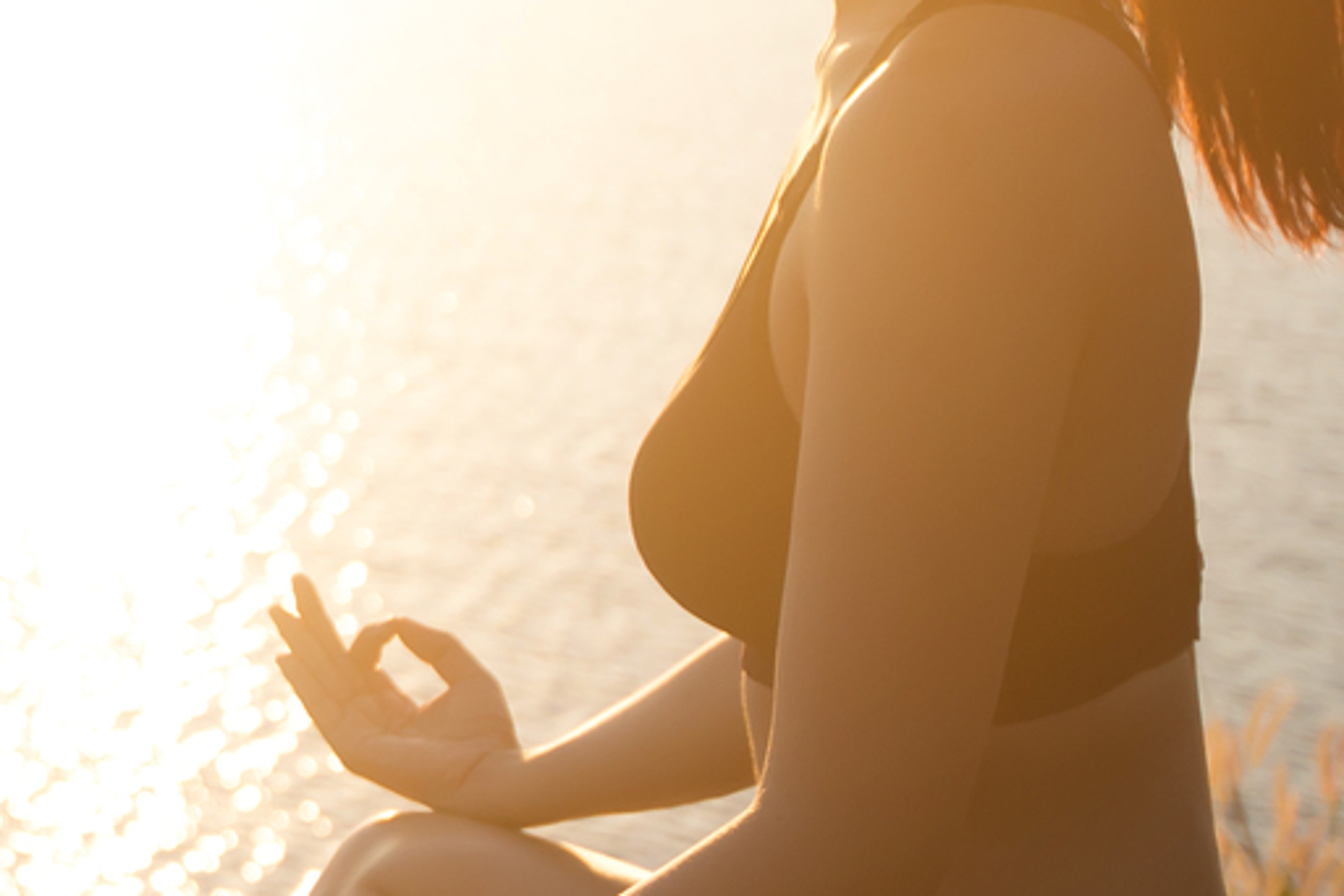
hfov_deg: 15.0
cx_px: -367
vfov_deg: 10.4
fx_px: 4890
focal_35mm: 131
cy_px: 130
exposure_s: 1/1250
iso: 640
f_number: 22
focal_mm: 35
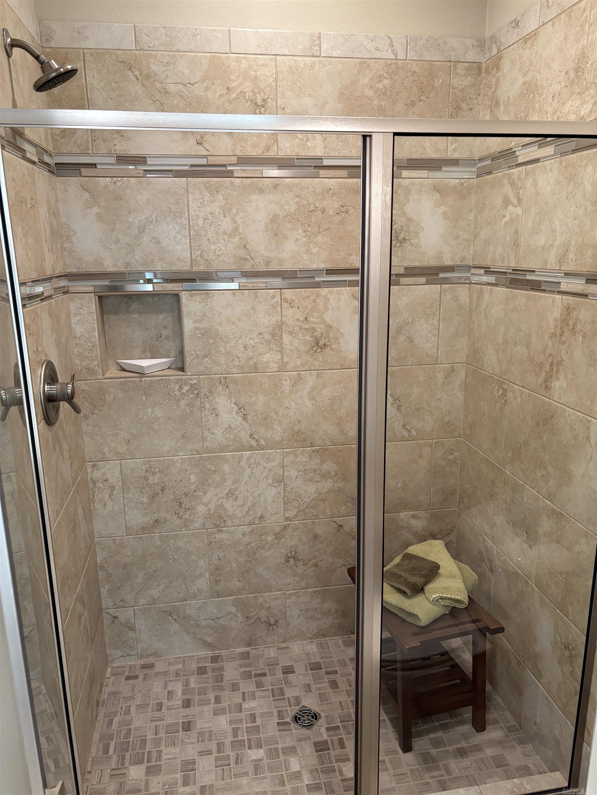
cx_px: 298
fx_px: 598
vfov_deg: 67.3
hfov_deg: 53.1
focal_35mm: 26
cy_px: 398
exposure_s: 1/60
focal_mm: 5.96
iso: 250
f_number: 1.6
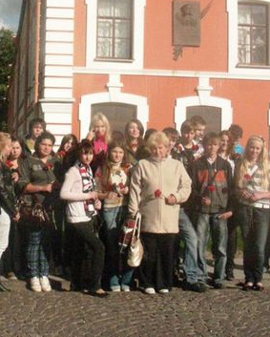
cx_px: 44
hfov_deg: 23.8
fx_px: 628
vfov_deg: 29.9
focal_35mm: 63
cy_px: 131
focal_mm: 6.3
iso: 800
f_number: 13.6
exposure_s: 1/776
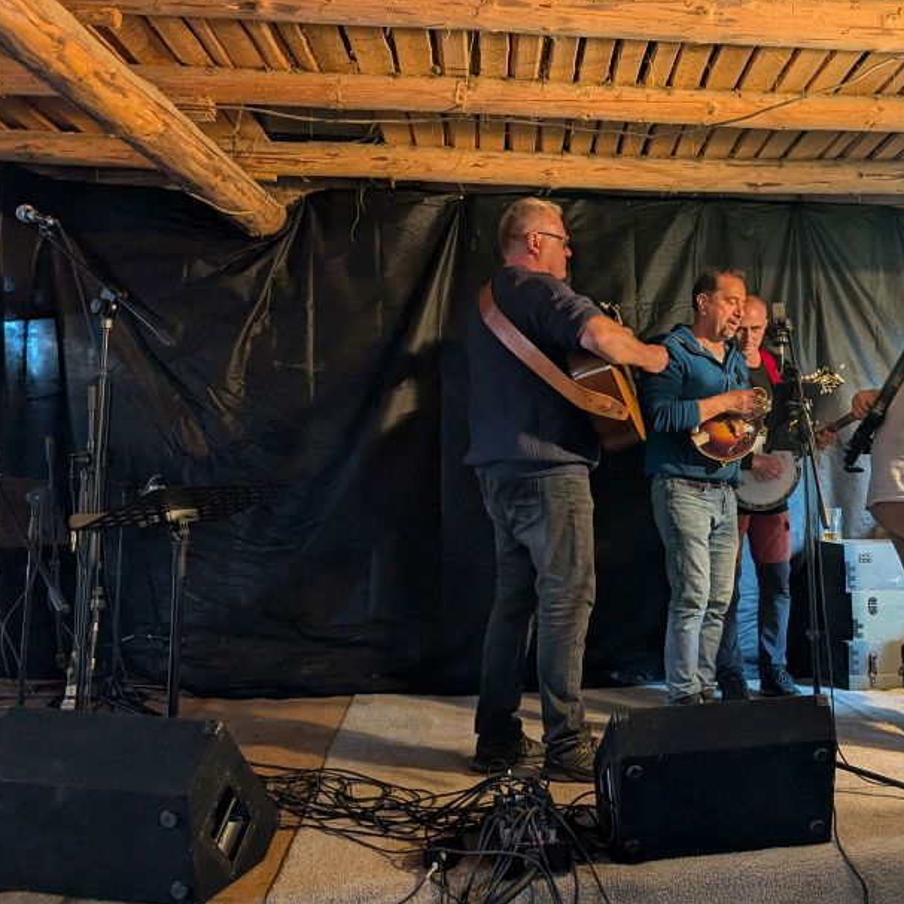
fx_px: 1034
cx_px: 664
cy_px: 409
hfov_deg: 45.8
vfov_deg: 47.2
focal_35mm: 35
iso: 139
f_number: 1.68
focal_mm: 6.9
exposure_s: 1/100
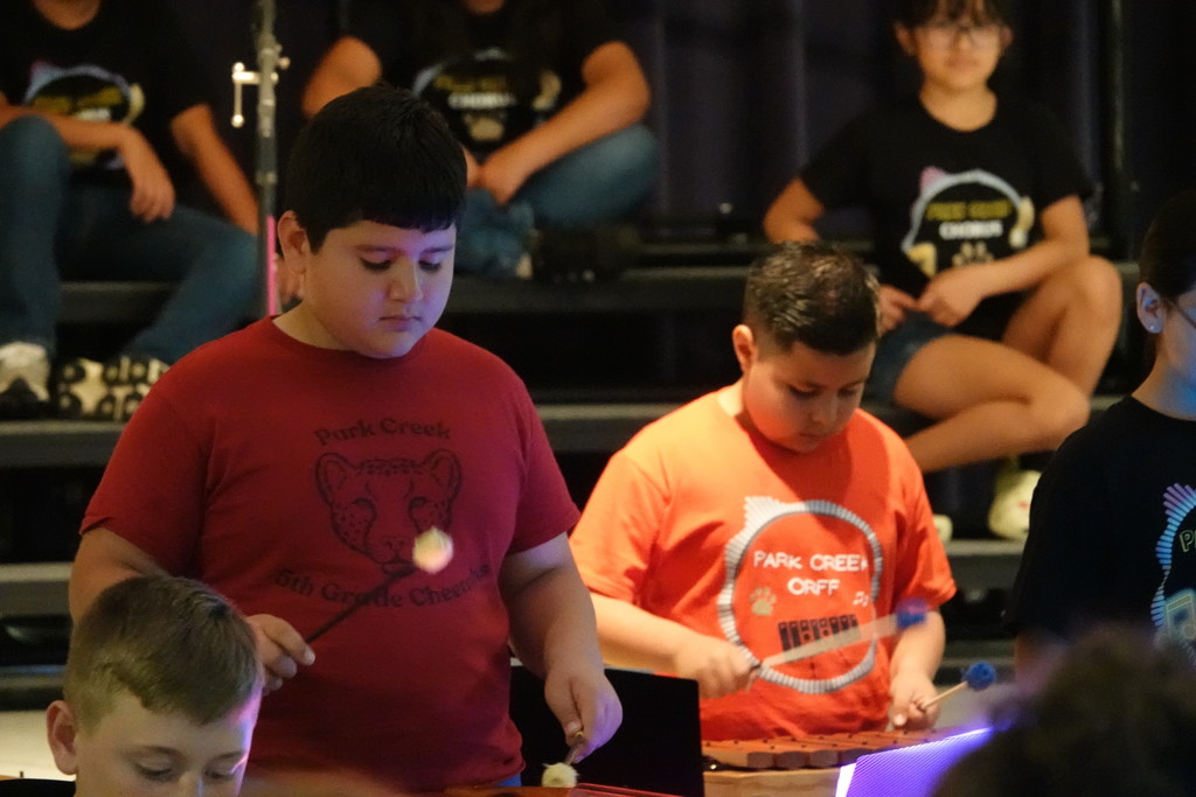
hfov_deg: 7.4
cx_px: 598
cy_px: 398
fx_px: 9203
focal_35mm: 277
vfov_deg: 5.0
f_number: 4
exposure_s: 1/60
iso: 6400
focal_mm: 101.58
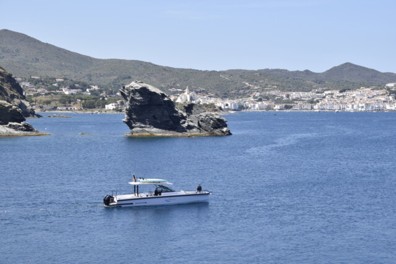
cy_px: 132
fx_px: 858
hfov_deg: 26.0
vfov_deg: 17.5
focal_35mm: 78
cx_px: 198
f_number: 13
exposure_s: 1/125
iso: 100
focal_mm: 52
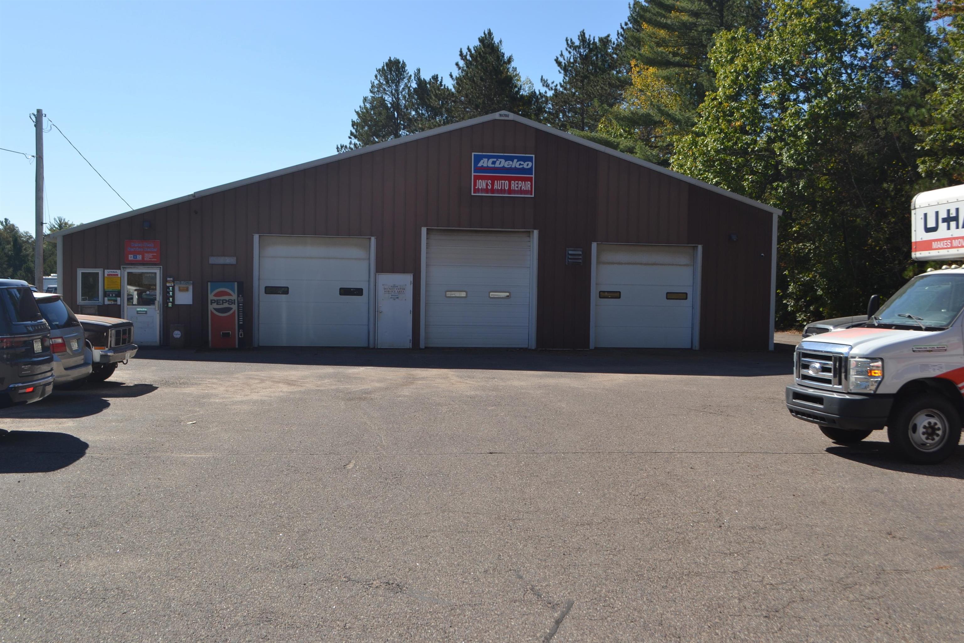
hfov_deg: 49.6
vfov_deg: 34.2
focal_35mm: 39
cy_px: 322
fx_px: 1044
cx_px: 482
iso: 100
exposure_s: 1/200
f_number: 8
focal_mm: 26
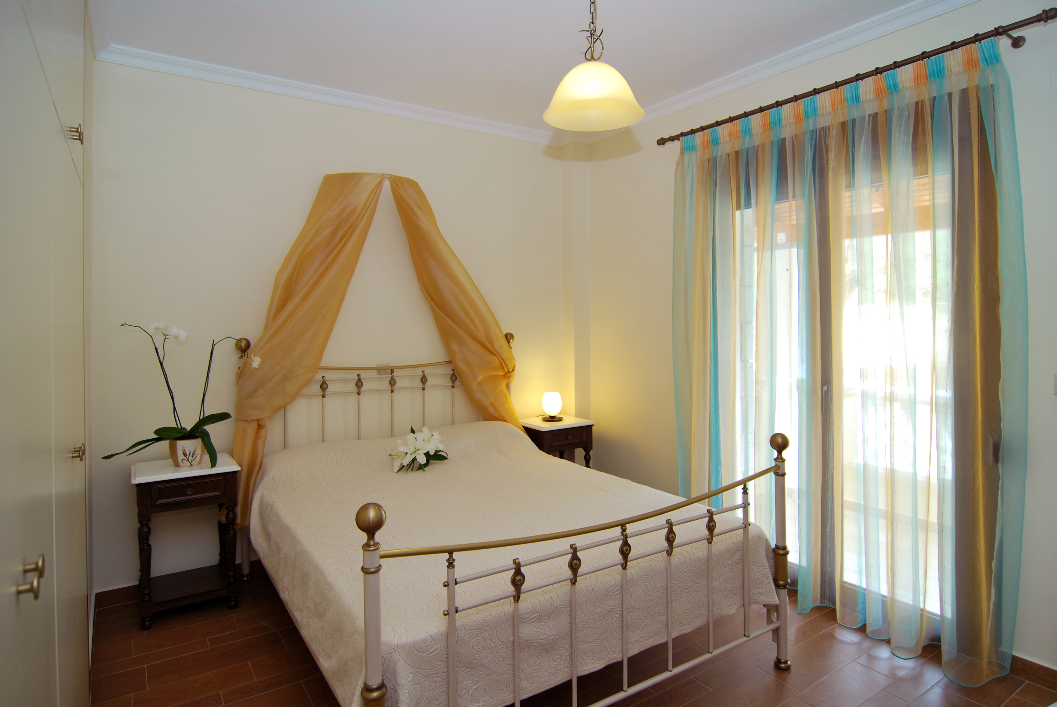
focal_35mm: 20
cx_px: 528
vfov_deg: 63.4
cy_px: 354
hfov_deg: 85.4
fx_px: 573
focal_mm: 13
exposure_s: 1/25
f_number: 4
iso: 100
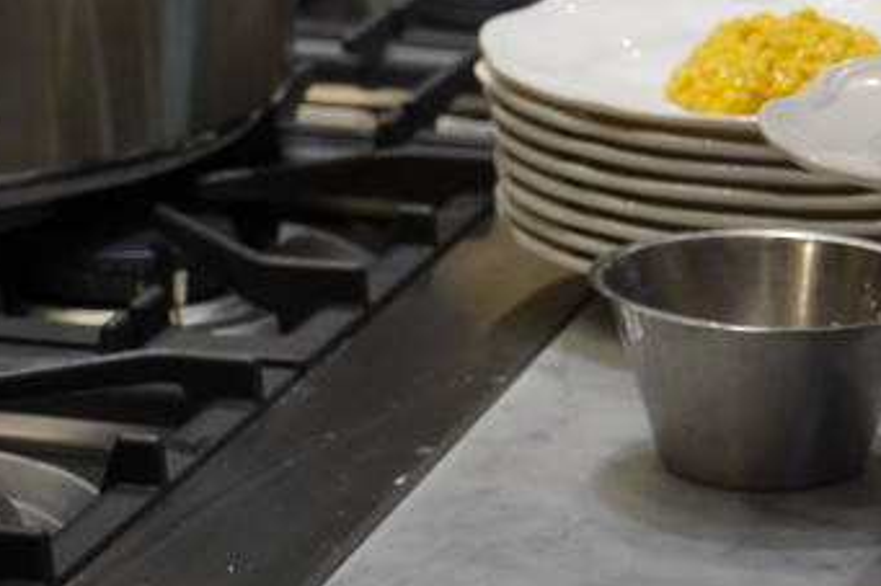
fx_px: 3698
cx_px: 1013
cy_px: 22
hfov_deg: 13.3
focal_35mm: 151
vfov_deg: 9.0
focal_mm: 43
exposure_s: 1/160
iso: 1600
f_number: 5.6
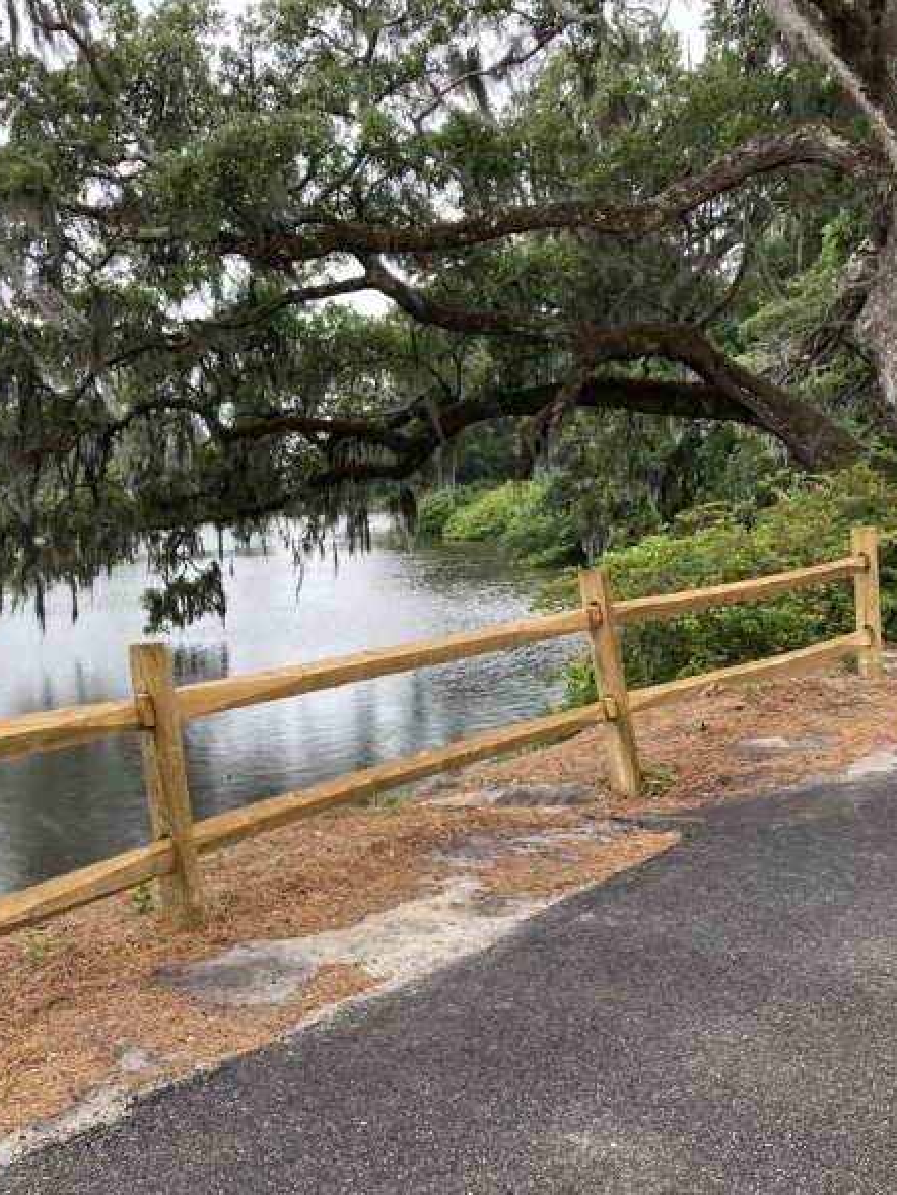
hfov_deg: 37.5
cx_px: 327
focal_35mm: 38
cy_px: 710
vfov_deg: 48.7
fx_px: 1312
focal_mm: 3.99
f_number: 1.8
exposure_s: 1/466
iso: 20
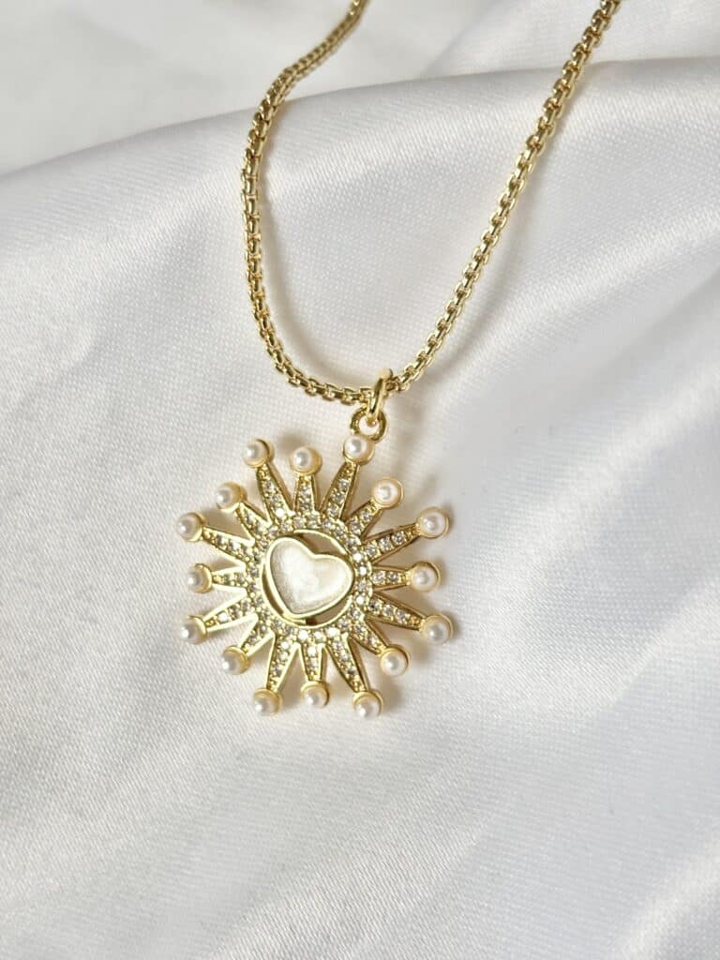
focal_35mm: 52
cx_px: 360
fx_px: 1442
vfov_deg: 36.8
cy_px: 480
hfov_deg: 28.0
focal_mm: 5.96
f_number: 1.6
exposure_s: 1/60
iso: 80
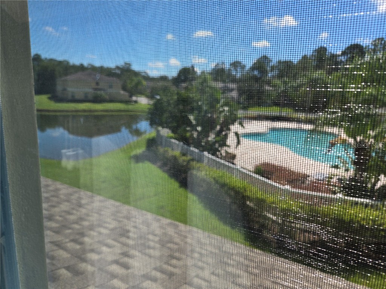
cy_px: 144
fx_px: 256
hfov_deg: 73.9
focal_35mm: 23
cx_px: 193
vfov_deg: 58.9
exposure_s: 1/1105
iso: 25
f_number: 1.8
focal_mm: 5.4
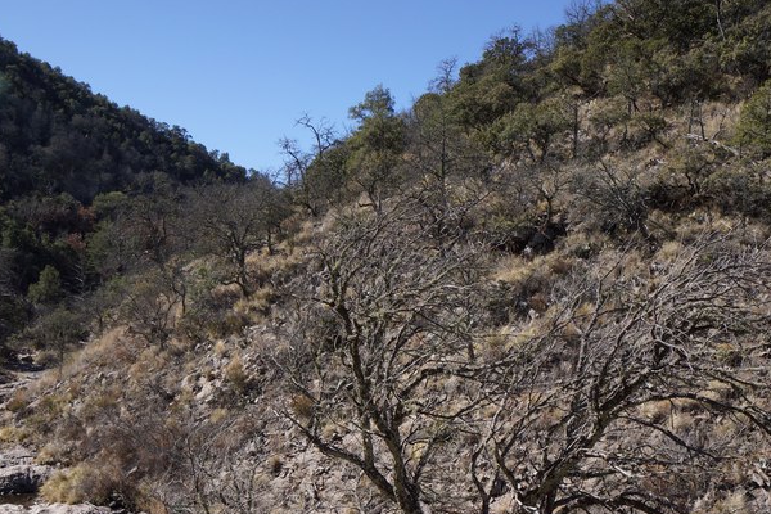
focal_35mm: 38
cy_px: 447
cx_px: 392
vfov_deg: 33.5
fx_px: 814
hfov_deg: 50.7
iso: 100
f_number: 8
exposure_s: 1/250
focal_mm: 13
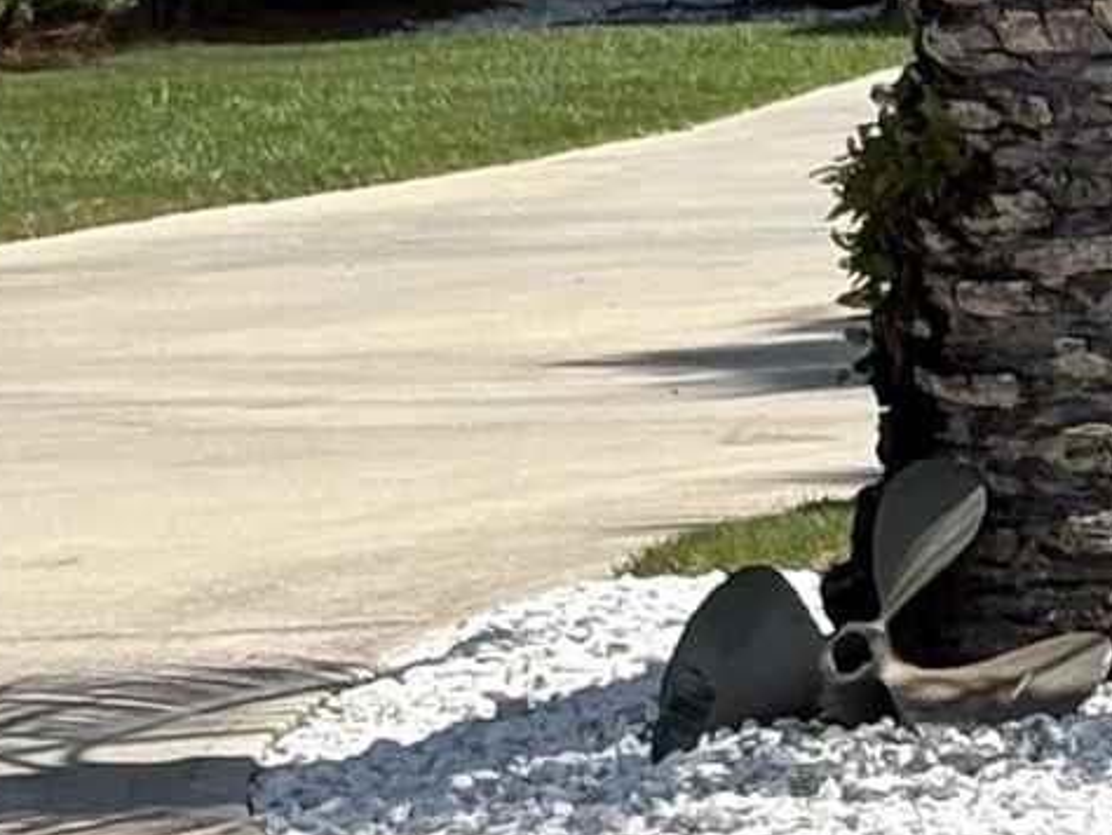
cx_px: 2367
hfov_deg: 5.7
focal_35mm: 337
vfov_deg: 4.4
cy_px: -629
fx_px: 10831
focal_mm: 5.96
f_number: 1.6
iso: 40
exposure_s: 1/4329
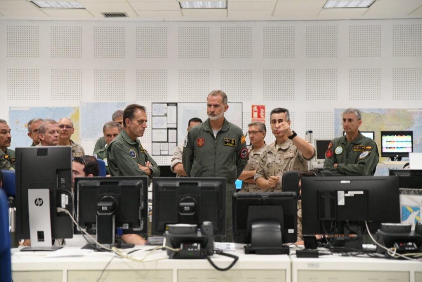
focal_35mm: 66
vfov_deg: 20.6
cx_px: 211
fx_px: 774
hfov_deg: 30.5
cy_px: 141
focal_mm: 66
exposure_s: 1/160
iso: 4000
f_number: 2.8
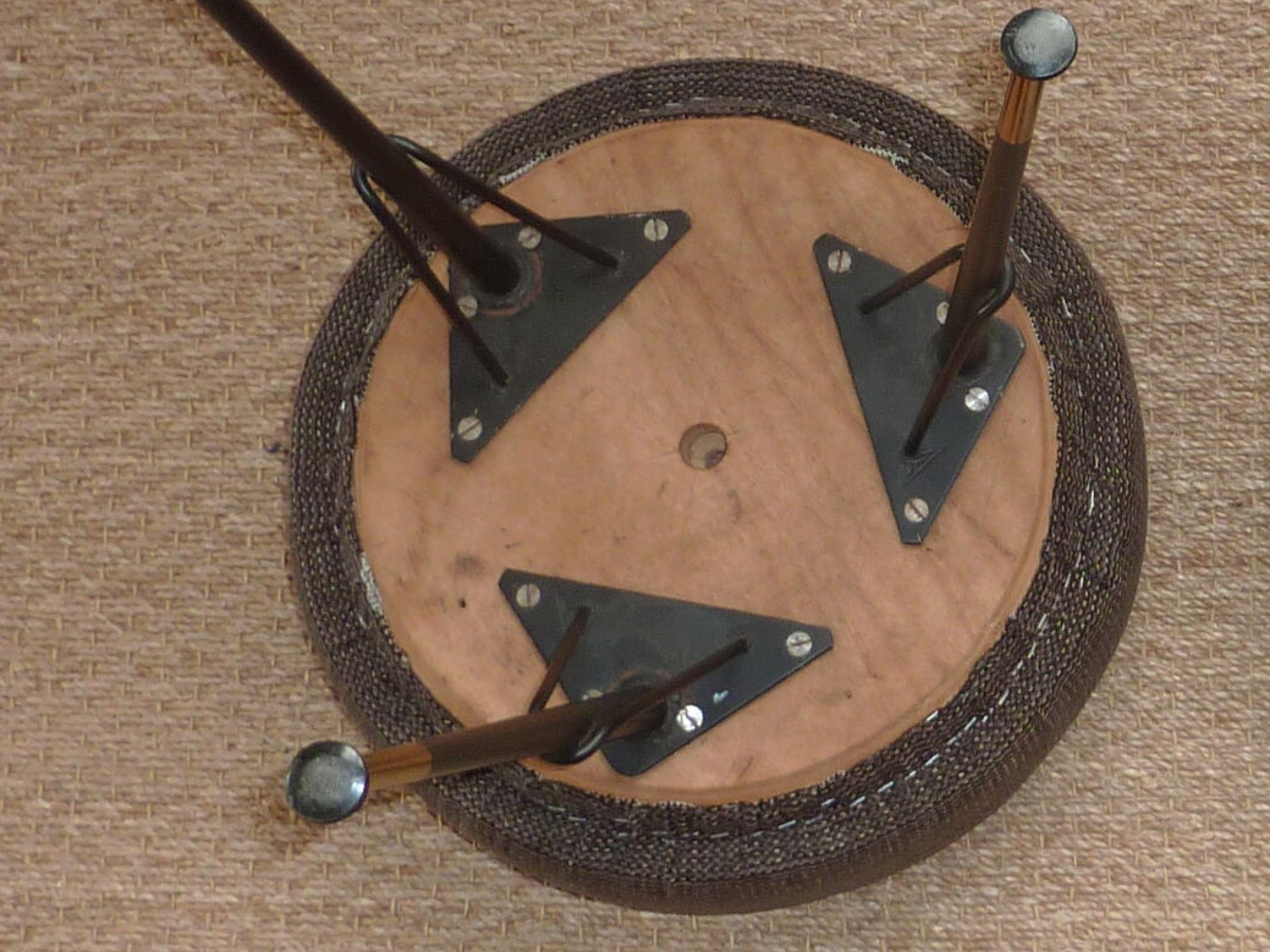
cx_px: 1227
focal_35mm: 69
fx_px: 2531
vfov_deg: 21.3
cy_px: 376
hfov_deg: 26.8
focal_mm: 4.1
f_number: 3.3
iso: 100
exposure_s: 1/30
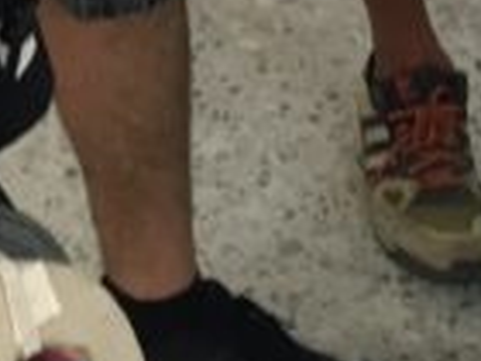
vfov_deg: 6.4
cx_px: -141
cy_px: -715
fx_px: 2946
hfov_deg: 9.2
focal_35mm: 212
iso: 80
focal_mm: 4.15
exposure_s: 1/33
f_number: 2.2
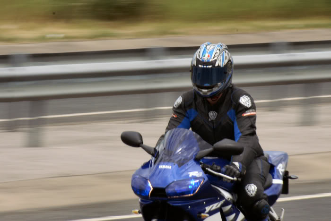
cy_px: 110
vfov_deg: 2.8
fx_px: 4555
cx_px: 166
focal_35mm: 495
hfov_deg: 4.2
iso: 800
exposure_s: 1/100
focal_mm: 330
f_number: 25
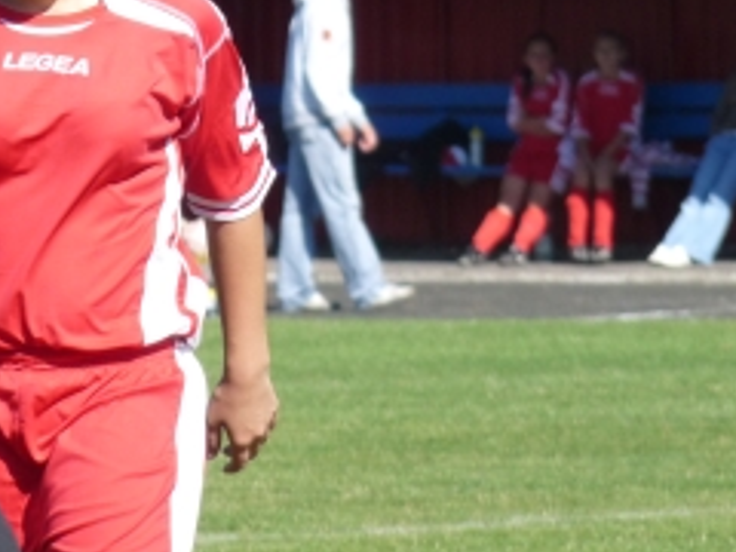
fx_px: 15032
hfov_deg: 2.8
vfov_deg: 2.1
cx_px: 245
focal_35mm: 707
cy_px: 152
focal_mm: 60.5
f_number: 4
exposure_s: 1/1000
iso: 160
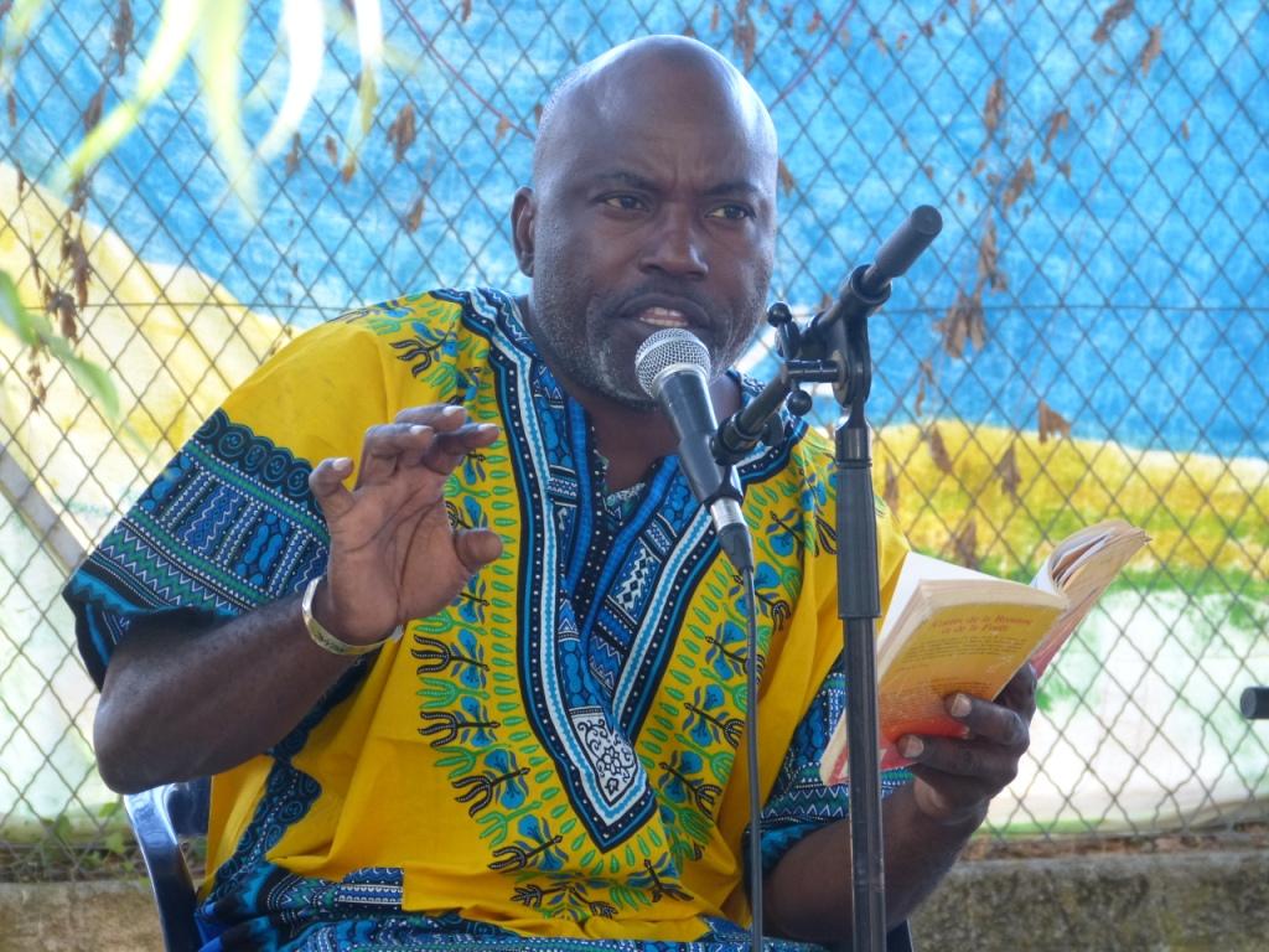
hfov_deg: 11.6
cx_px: 634
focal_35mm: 170
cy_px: 476
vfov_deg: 8.7
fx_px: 6232
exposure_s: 1/80
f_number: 3.8
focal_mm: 30.7
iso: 250
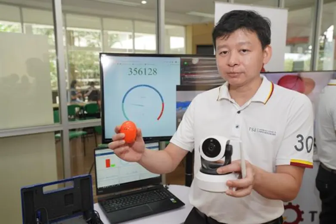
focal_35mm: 31
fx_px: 289
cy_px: 112
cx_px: 168
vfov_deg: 42.3
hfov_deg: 60.3
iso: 800
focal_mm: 31
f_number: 4.5
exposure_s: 1/125
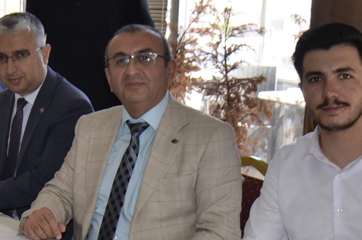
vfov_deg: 15.5
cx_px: -59
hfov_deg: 21.7
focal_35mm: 88
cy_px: 124
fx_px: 883
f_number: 3.5
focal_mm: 20
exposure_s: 1/160
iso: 200
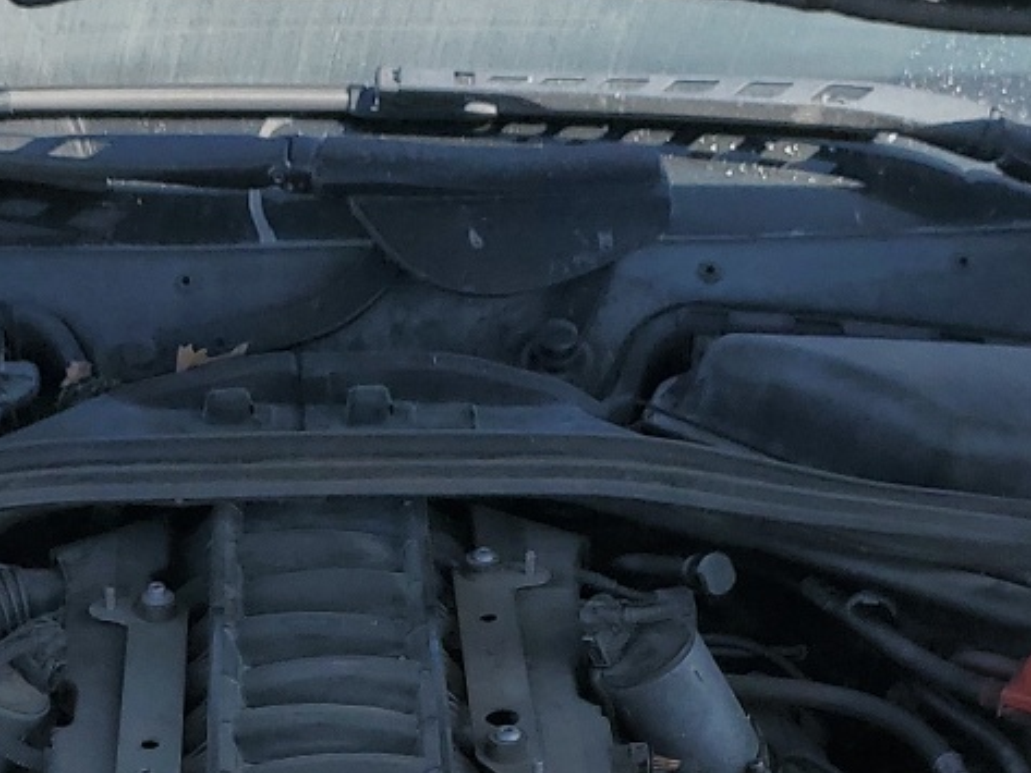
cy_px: 1071
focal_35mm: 88
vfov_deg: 15.7
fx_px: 2622
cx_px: 347
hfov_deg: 22.2
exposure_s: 1/2500
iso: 50
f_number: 1.5
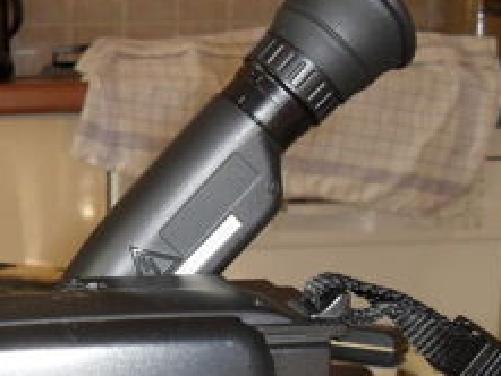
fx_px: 1101
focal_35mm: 76
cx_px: -20
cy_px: 374
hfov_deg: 24.3
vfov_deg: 18.9
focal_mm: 6.3
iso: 200
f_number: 3.2
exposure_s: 1/45
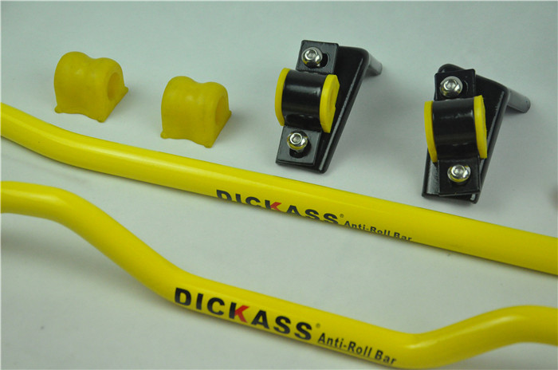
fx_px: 1044
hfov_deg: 29.9
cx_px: 279
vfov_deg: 20.1
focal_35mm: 68
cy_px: 185
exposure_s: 1/1000
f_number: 5.6
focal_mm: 45
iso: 3200
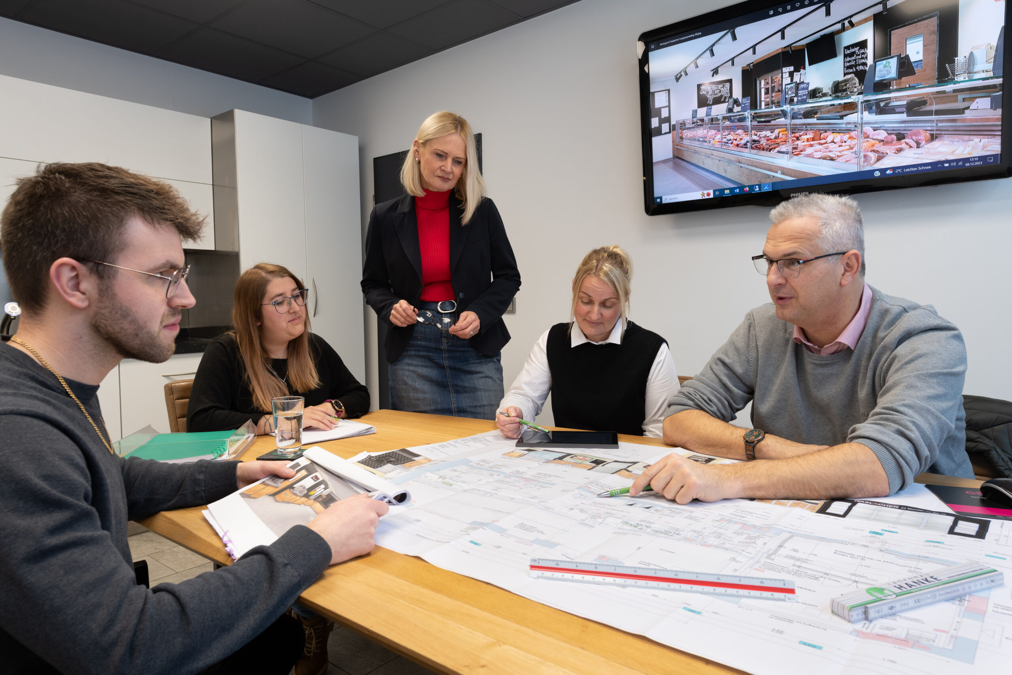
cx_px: 506
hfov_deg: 73.7
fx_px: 675
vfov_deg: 53.1
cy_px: 338
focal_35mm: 24
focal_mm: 24
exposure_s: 1/15
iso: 400
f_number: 9
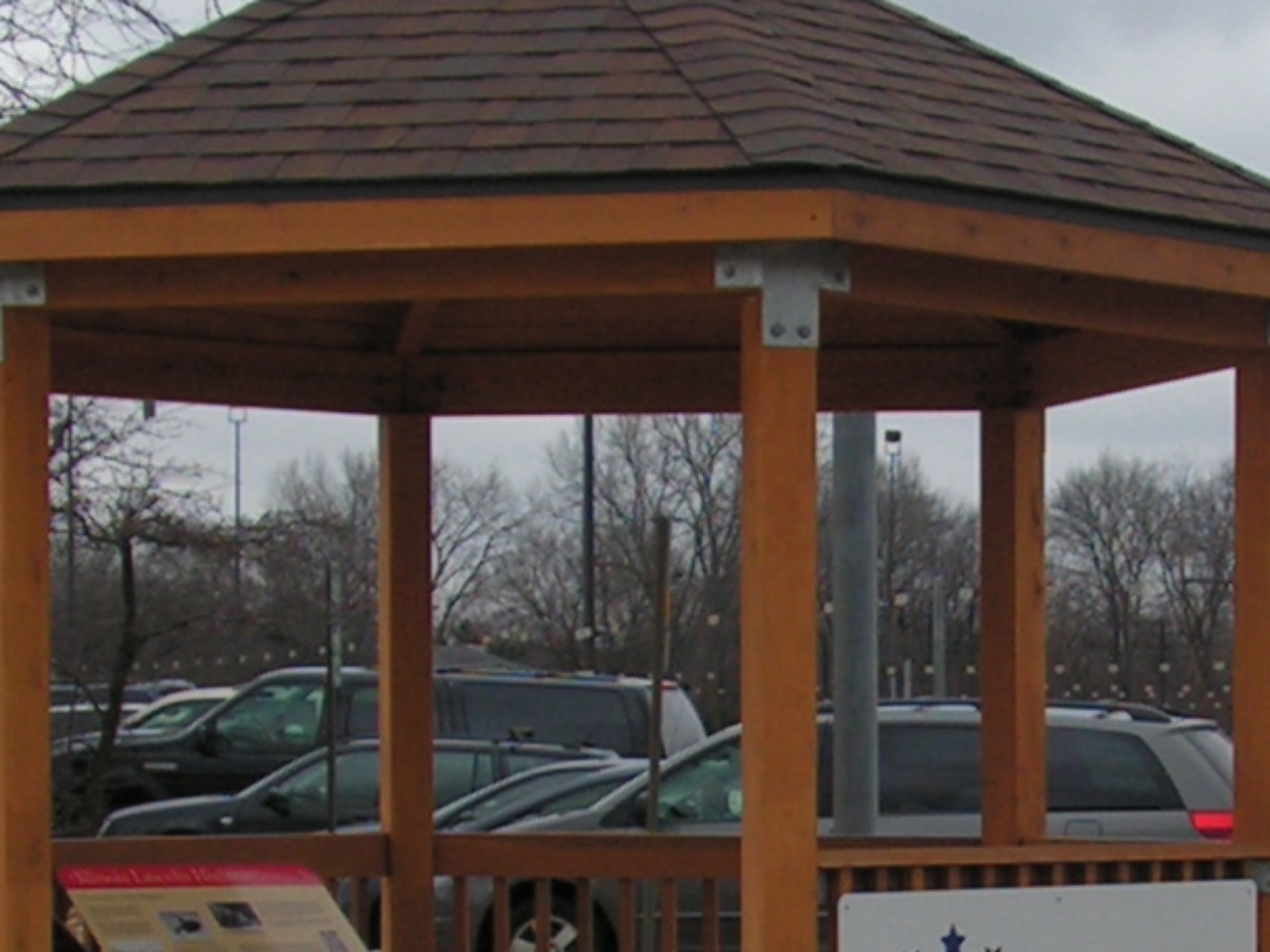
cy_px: 898
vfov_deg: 12.1
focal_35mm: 121
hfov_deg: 16.2
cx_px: 1005
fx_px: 4440
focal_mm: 6
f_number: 3.2
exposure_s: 1/400
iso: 64
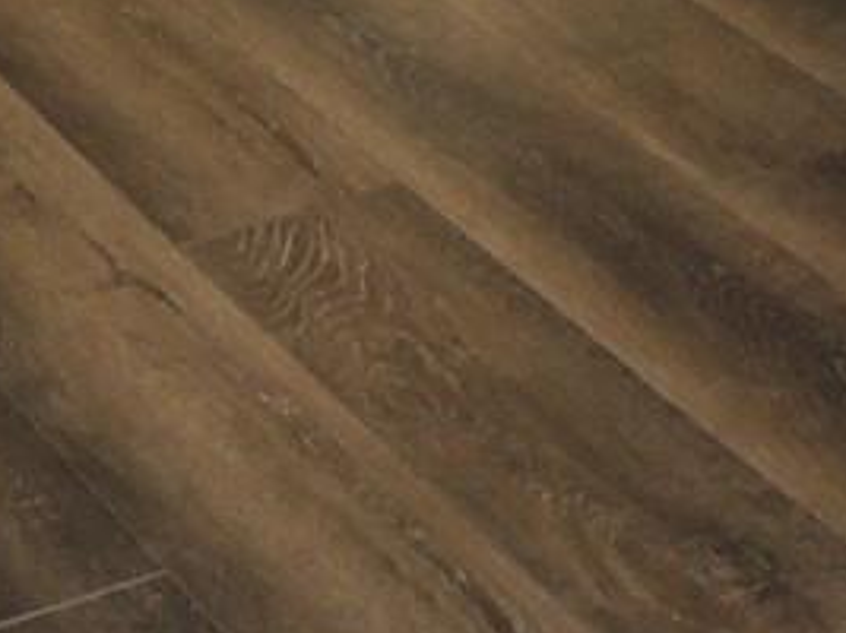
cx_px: 162
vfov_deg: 8.6
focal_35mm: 144
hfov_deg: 13.6
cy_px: -1253
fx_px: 3518
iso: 220
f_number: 3
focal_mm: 4.3
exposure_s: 1/40
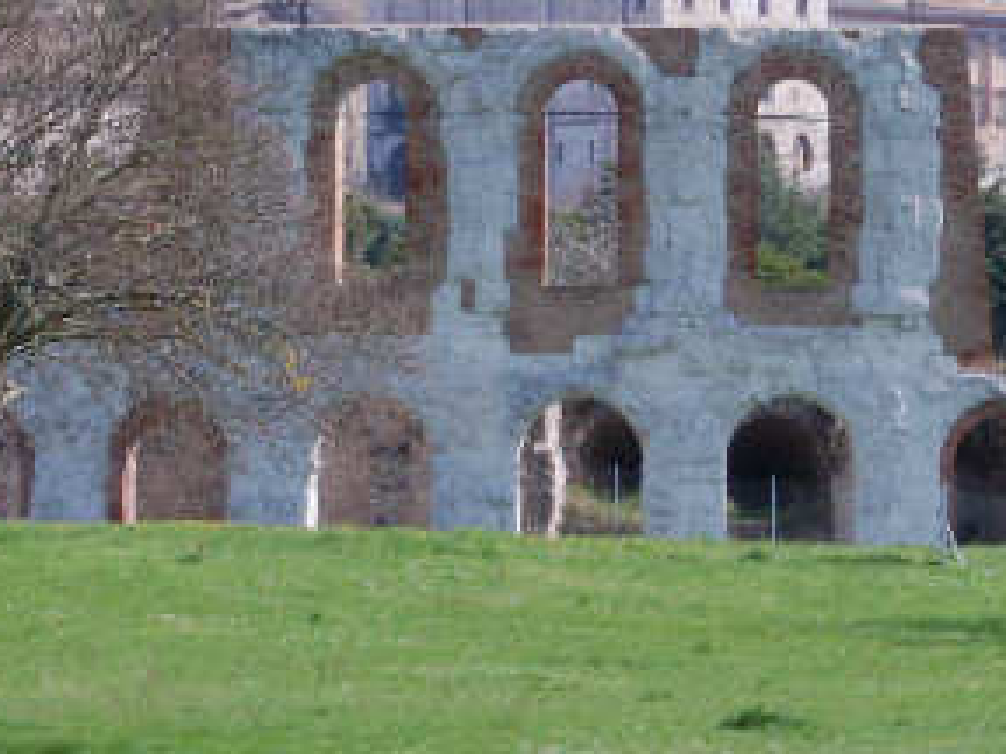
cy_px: 155
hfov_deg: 7.2
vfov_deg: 5.4
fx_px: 8011
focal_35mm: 276
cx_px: 720
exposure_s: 1/125
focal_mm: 55
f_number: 22
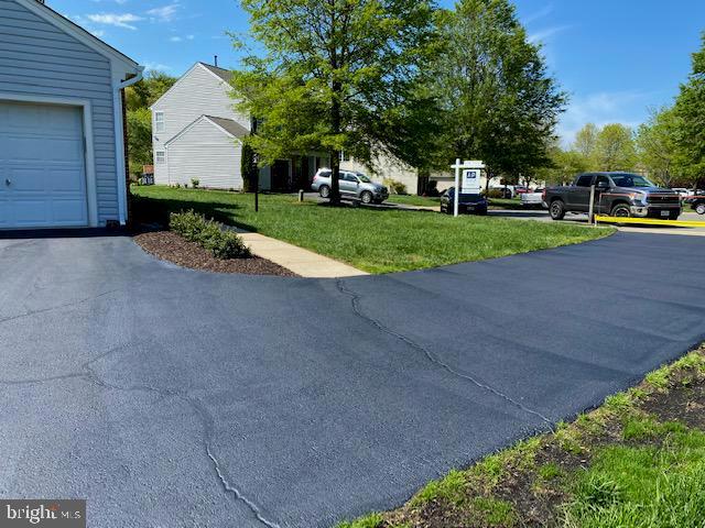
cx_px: 352
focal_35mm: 26
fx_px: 530
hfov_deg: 67.3
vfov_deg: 53.1
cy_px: 264
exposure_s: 1/1656
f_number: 1.8
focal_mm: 4.25
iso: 32
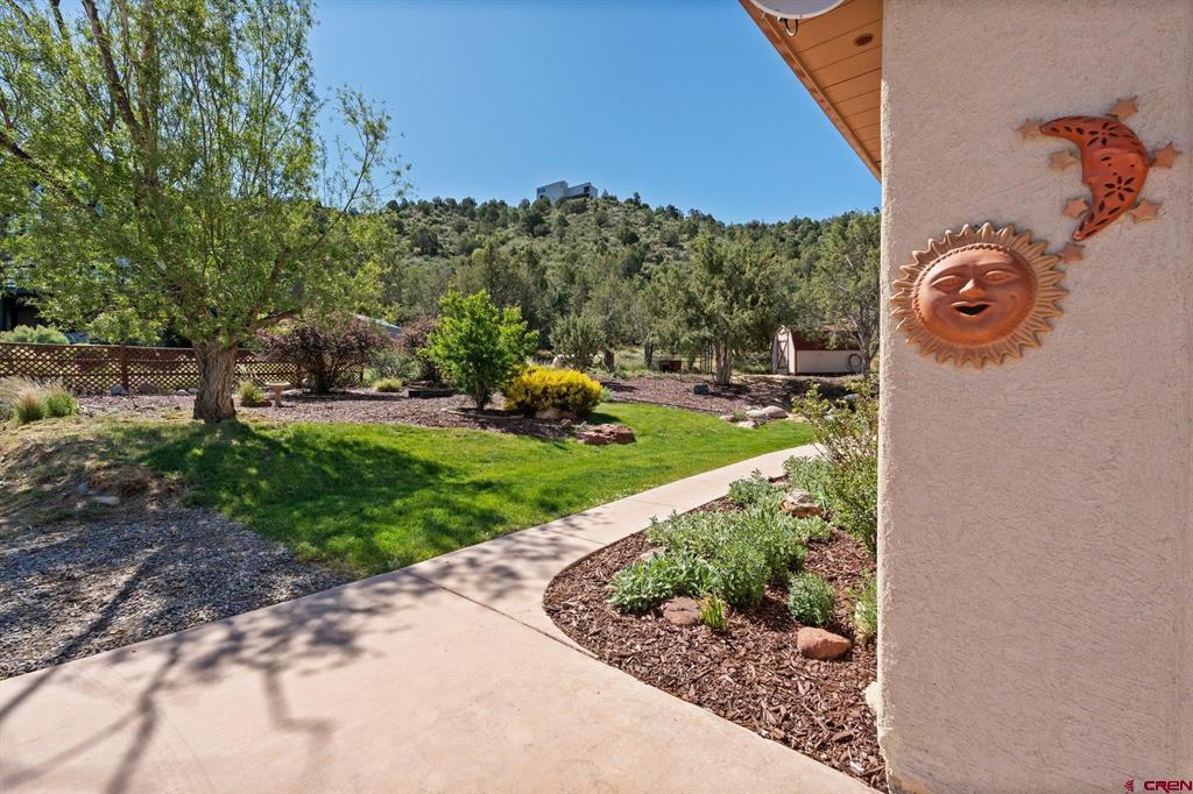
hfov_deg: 96.8
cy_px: 397
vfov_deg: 73.7
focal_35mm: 16
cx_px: 596
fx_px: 530
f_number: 8
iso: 400
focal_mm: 16
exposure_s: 1/800
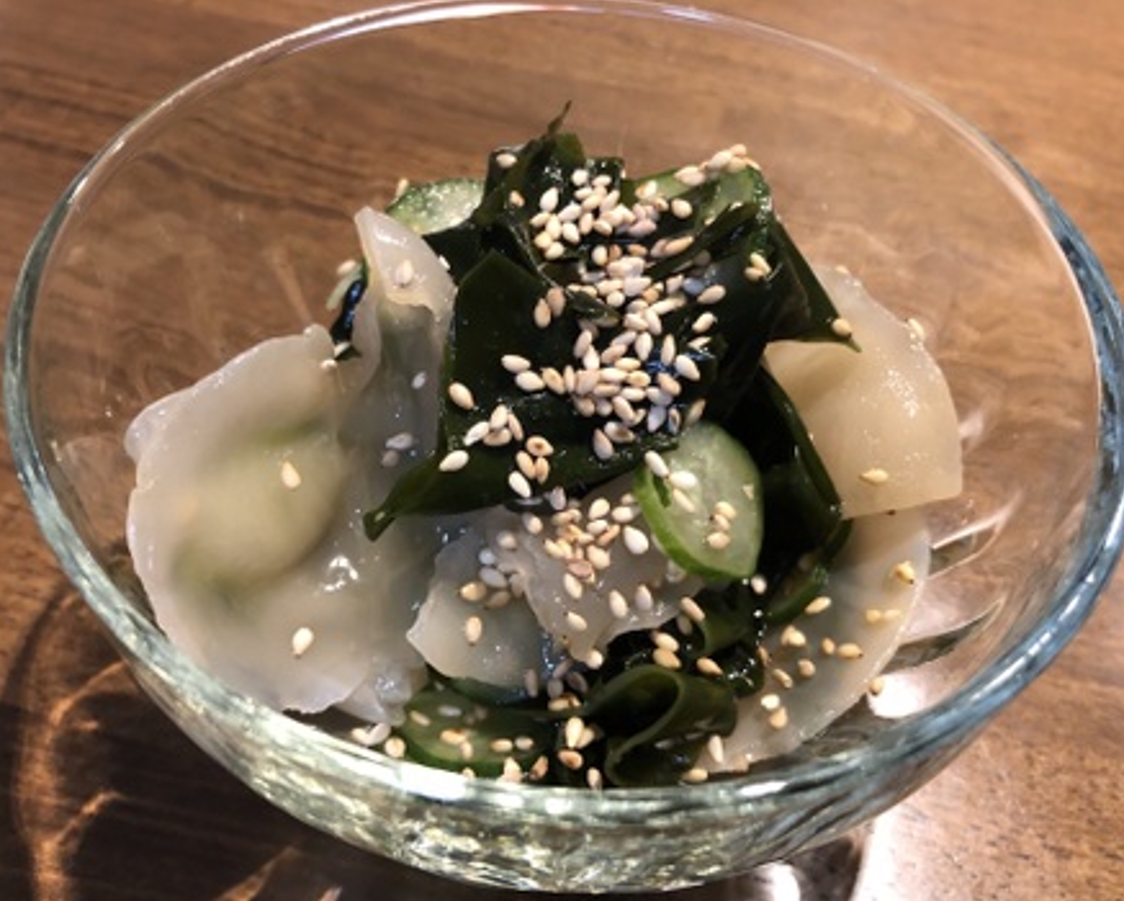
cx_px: 548
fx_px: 998
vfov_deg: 48.5
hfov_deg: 58.7
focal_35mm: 30
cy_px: 461
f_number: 1.8
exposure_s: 1/16
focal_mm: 3.99
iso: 64
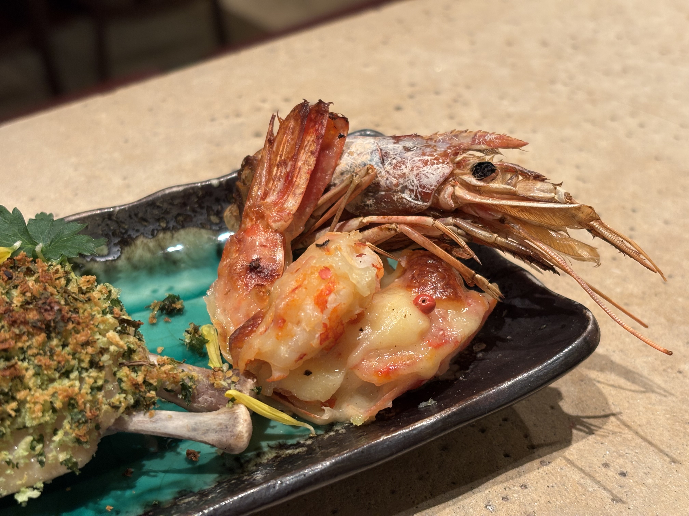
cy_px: 258
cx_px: 344
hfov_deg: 36.8
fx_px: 1035
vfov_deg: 28.0
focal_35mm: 52
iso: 80
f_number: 1.6
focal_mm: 5.96
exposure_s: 1/50
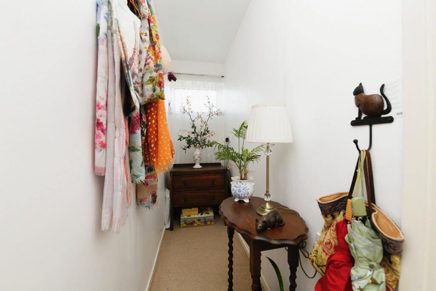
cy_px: 146
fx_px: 182
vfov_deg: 77.3
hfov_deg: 100.4
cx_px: 218
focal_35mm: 15
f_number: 8
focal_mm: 15
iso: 800
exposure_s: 1/60
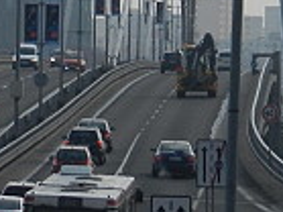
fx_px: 5775
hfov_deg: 2.8
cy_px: -204
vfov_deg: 2.1
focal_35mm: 707
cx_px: 143
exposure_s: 1/800
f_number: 5.2
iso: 160
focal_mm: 25.9
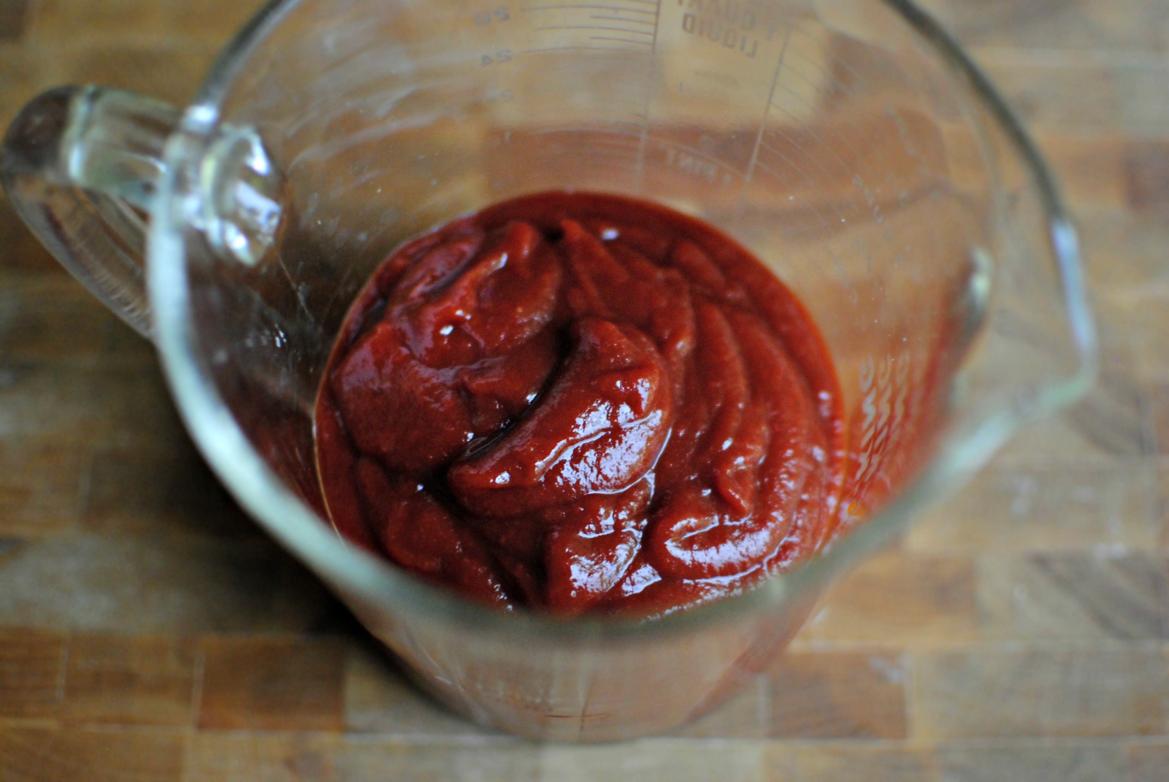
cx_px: 584
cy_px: 391
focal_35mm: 52
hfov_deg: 37.8
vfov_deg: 25.8
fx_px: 1707
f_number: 1.8
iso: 800
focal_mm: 35
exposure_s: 1/60
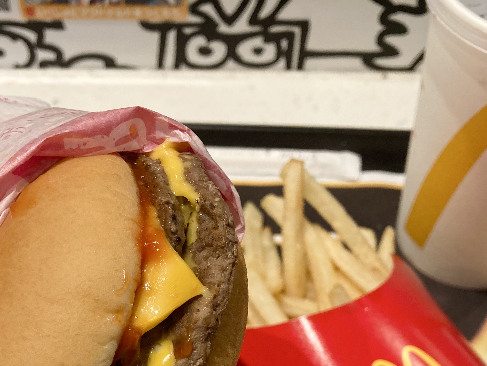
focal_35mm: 53
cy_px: 344
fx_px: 746
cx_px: 174
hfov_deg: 35.9
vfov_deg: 26.4
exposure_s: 1/121
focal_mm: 3.99
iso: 64
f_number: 1.8
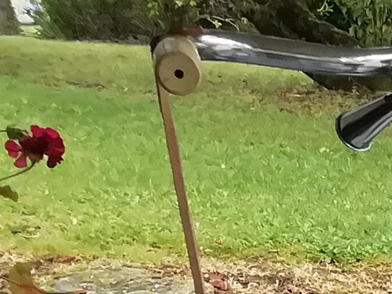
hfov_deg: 16.2
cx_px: 709
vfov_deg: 13.4
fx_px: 1155
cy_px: 477
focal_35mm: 102
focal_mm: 2.25
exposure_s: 1/176
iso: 100
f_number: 2.4
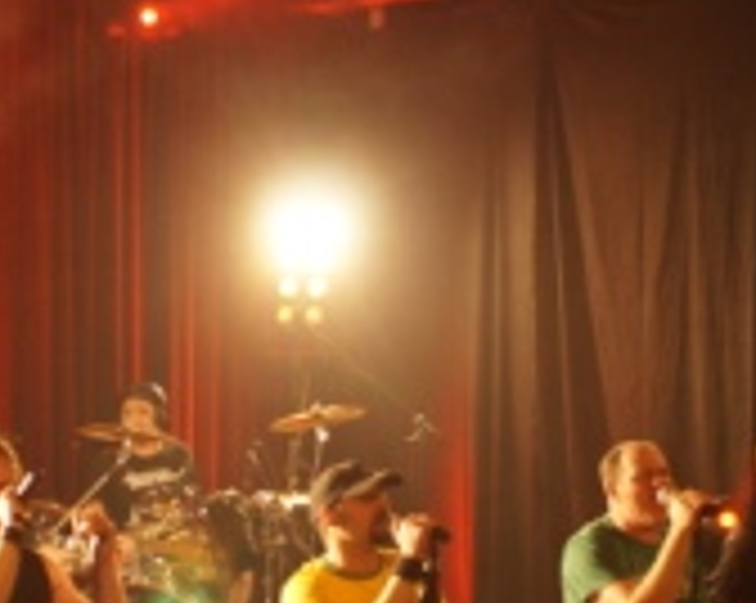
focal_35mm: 131
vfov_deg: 11.7
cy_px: 441
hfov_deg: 14.6
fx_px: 2933
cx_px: 194
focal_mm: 35
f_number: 4
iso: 800
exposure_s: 1/60
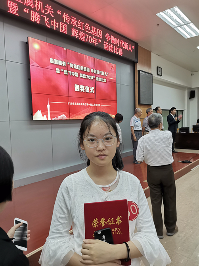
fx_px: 199
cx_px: 100
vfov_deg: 67.3
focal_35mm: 26
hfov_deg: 53.1
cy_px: 133
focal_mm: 4.75
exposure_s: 1/100
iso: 400
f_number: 1.8
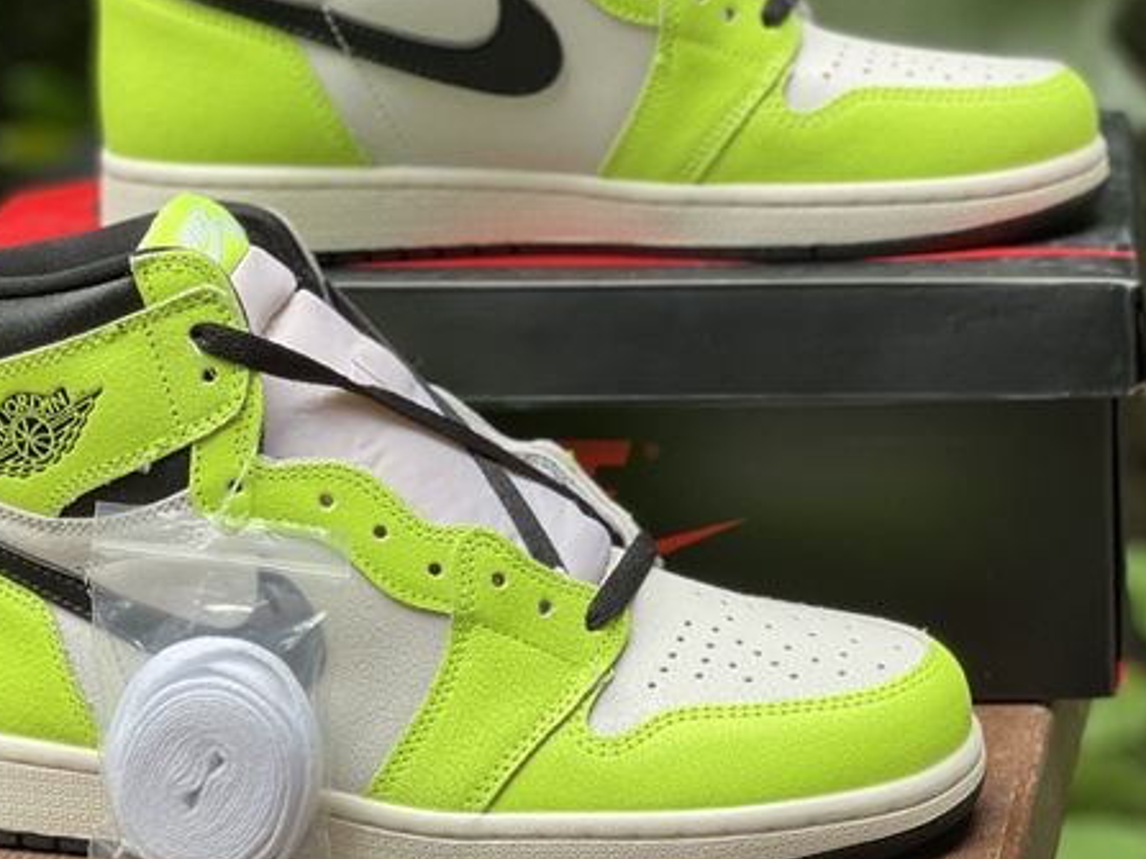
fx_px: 3508
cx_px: 500
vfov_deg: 13.9
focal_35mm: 106
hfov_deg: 18.5
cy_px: 286
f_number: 2.2
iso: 50
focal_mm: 7.5
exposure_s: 1/121
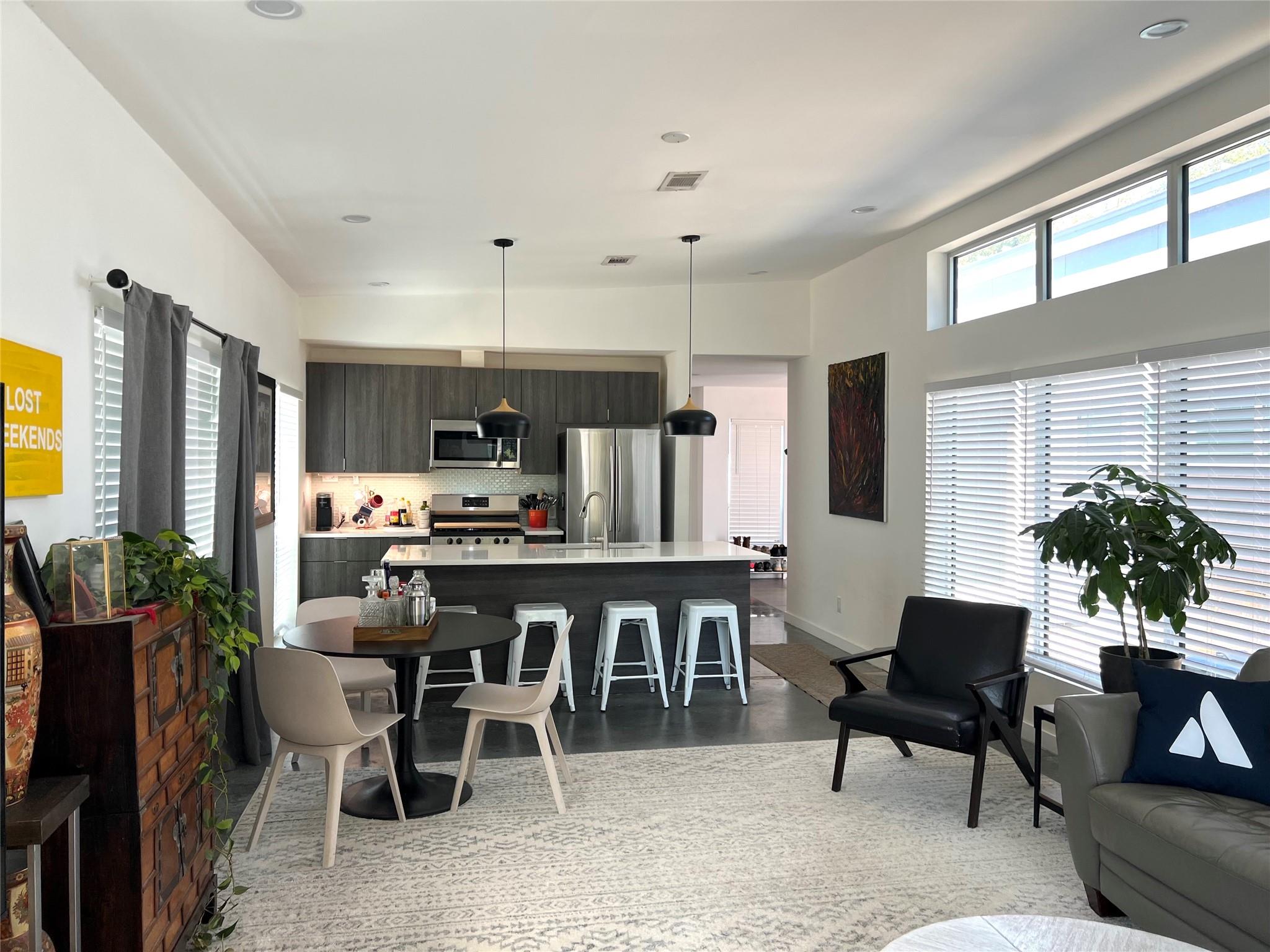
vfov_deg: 53.1
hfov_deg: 67.3
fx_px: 954
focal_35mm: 26
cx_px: 635
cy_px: 476
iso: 40
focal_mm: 5.7
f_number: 1.5
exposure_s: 1/122
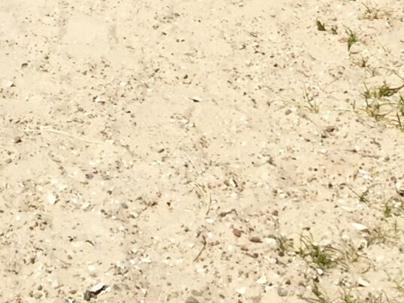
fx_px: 1610
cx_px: 168
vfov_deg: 9.7
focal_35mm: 138
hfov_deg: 14.3
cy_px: -368
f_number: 2.2
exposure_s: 1/3597
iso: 32
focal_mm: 4.15
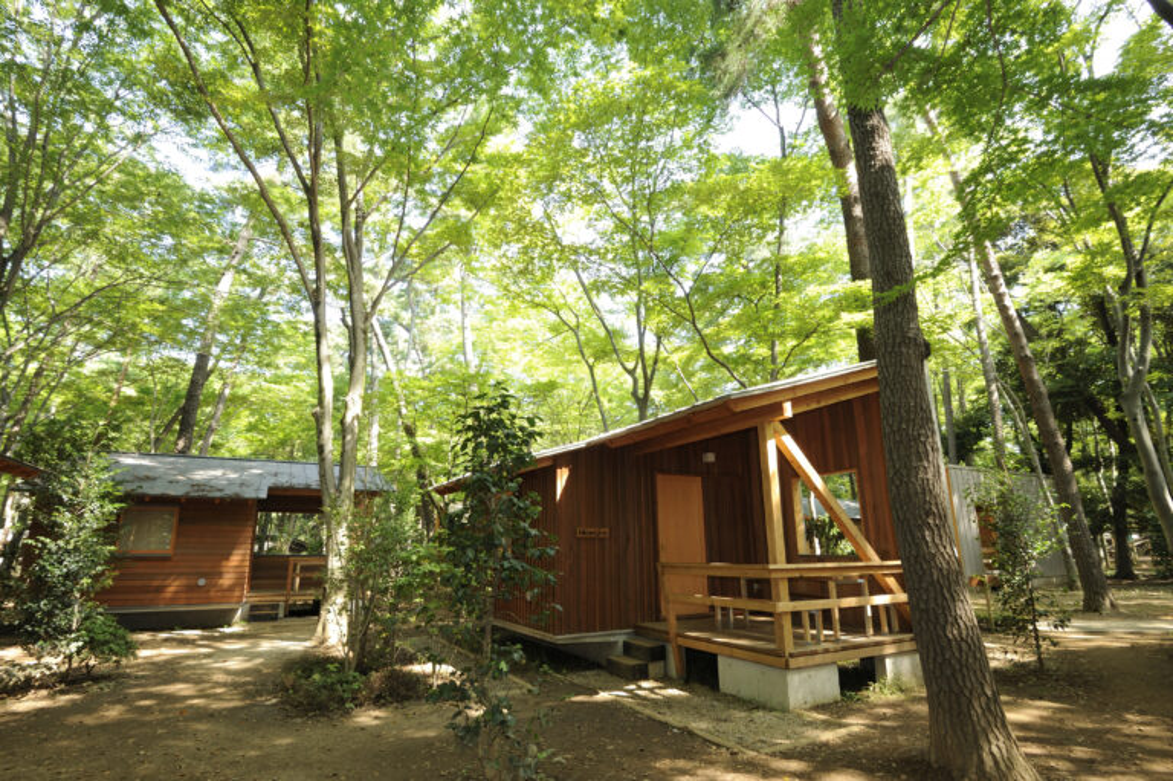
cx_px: 586
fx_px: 586
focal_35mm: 18
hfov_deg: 90.0
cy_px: 390
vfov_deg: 67.3
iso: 400
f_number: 8
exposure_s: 1/25
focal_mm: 18
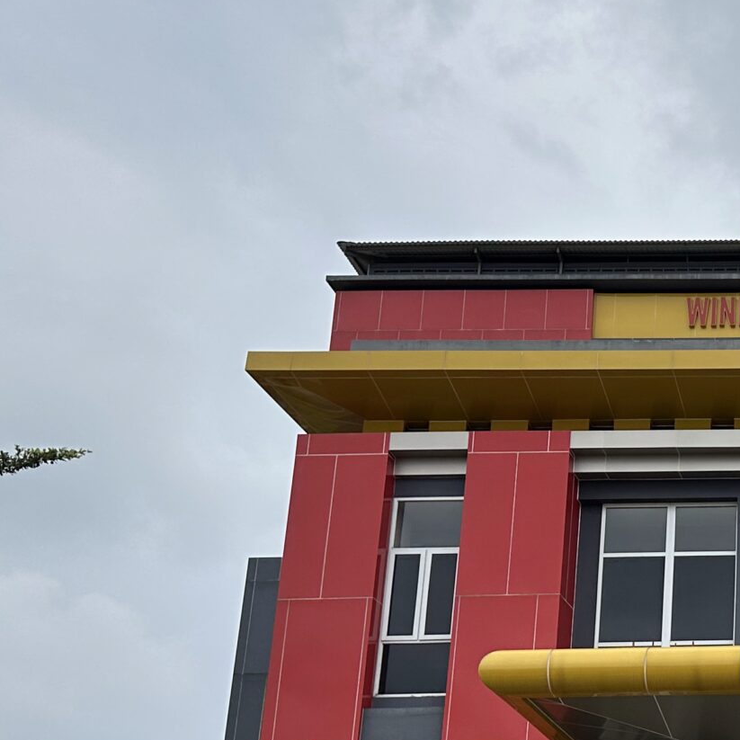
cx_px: 950
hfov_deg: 23.3
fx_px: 1596
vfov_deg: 25.8
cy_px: 538
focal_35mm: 66
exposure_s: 1/9709
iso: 80
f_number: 1.78
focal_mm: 6.86
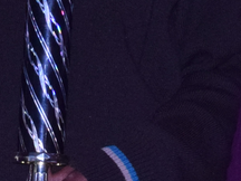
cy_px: -255
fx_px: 3831
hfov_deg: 3.6
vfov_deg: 2.7
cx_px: 230
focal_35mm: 550
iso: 1000
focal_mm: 55
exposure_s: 1/60
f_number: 8
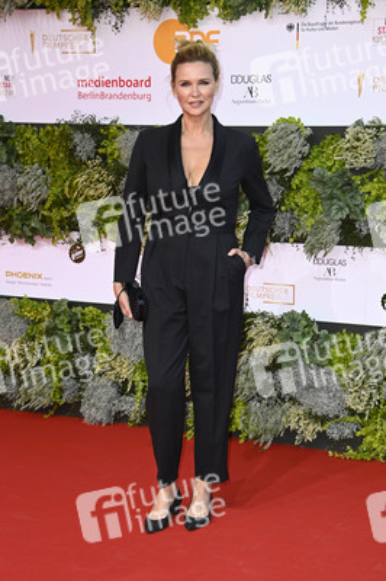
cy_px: 290
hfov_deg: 20.0
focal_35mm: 68
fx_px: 1095
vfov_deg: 29.7
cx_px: 193
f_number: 6.3
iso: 400
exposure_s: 1/250
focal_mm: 68
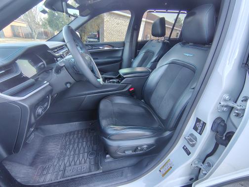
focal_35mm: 16
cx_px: 124
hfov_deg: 94.5
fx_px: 115
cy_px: 94
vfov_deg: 78.1
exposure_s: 1/40
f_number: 2.2
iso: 346
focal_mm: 2.13
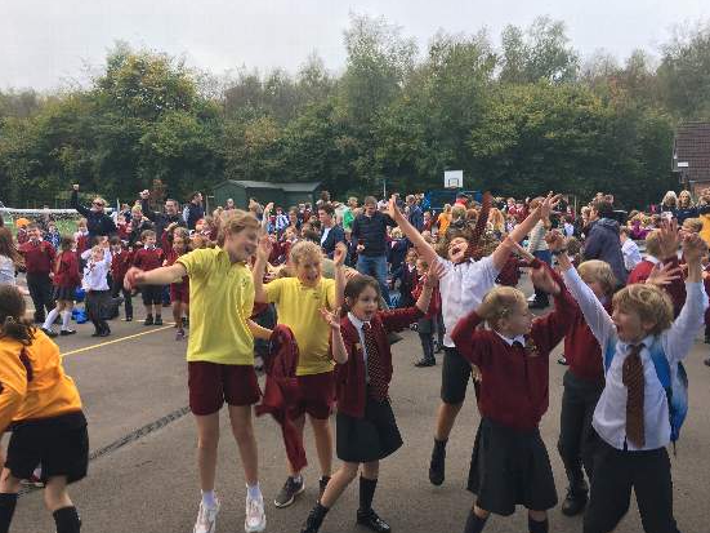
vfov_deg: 46.8
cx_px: 365
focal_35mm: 30
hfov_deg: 60.0
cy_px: 269
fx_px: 615
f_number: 2.2
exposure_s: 1/100
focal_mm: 4.15
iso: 25
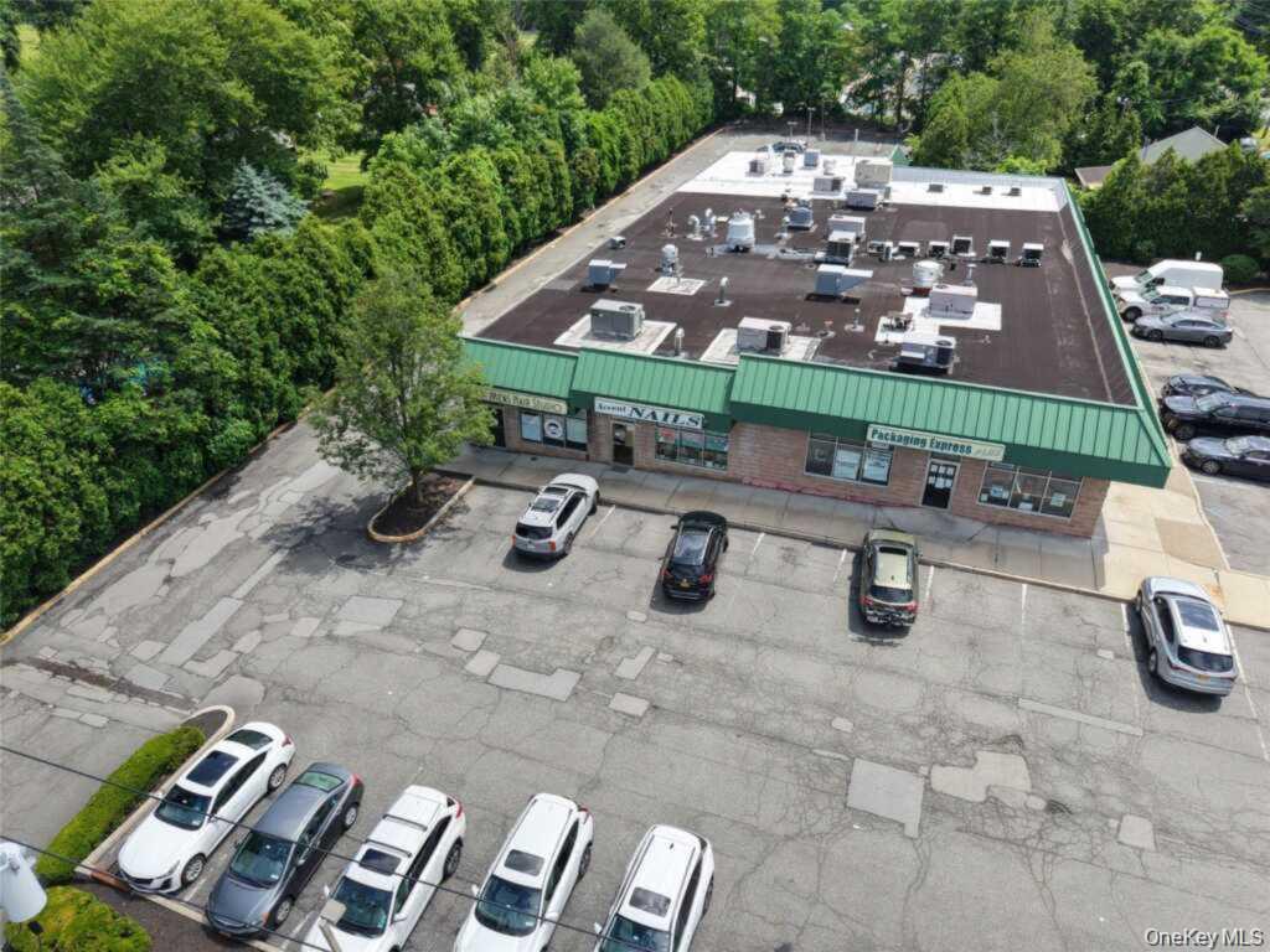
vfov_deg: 56.8
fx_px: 881
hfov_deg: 71.6
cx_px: 635
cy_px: 476
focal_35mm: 24
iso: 330
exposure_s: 1/4000
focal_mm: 8.67
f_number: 1.8
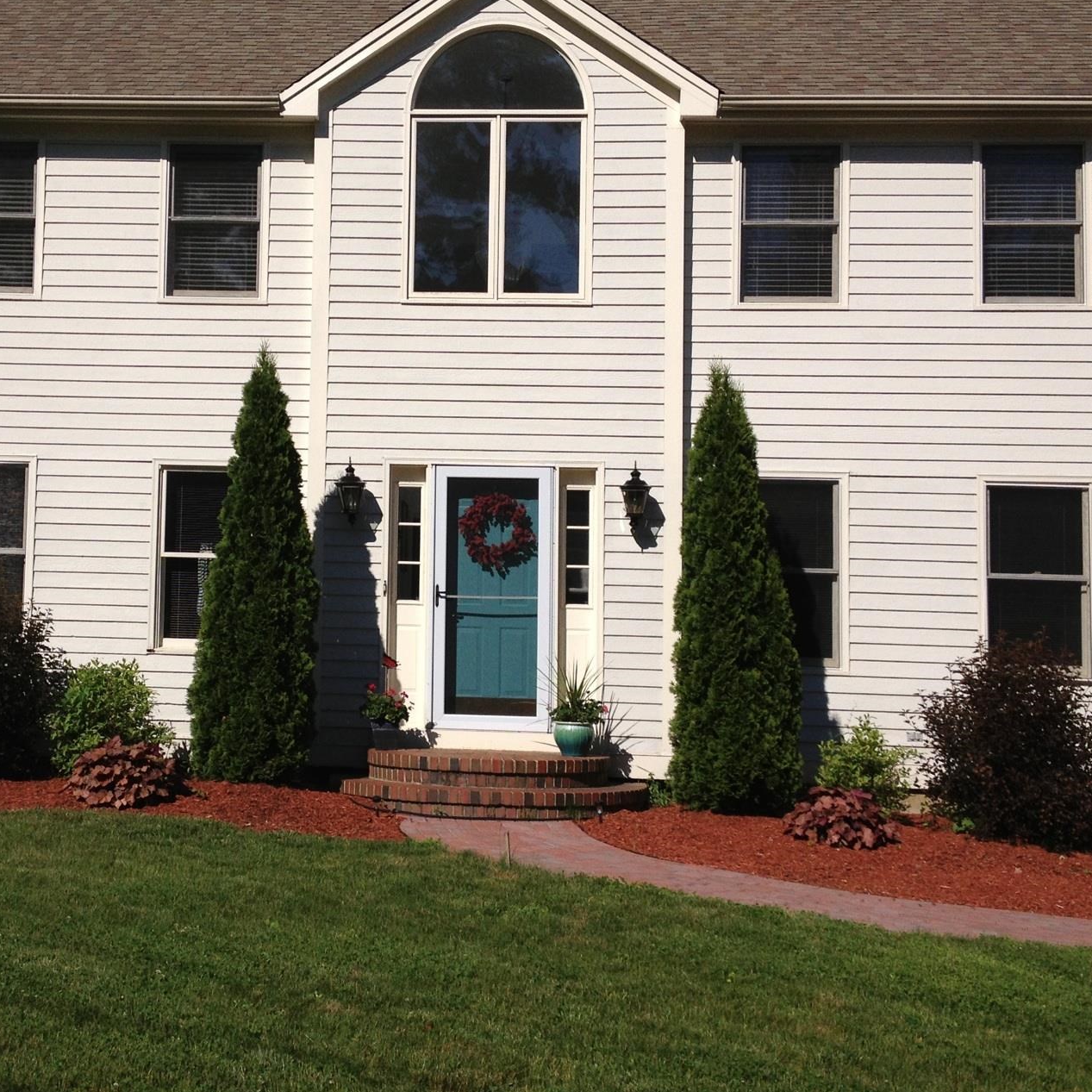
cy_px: 533
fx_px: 1785
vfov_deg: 34.0
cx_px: 409
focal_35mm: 50
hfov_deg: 33.9
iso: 50
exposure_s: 1/4608
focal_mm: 4.28
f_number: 2.4
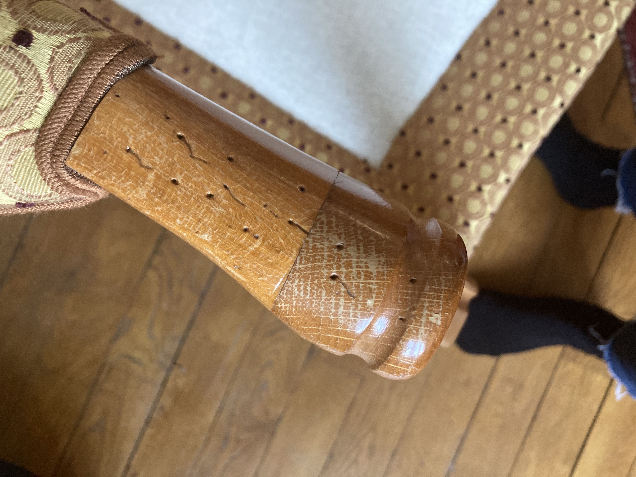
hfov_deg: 63.4
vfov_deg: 49.7
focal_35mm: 28
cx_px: 318
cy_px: 238
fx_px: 514
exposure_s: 1/30
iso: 400
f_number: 1.8
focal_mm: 3.99
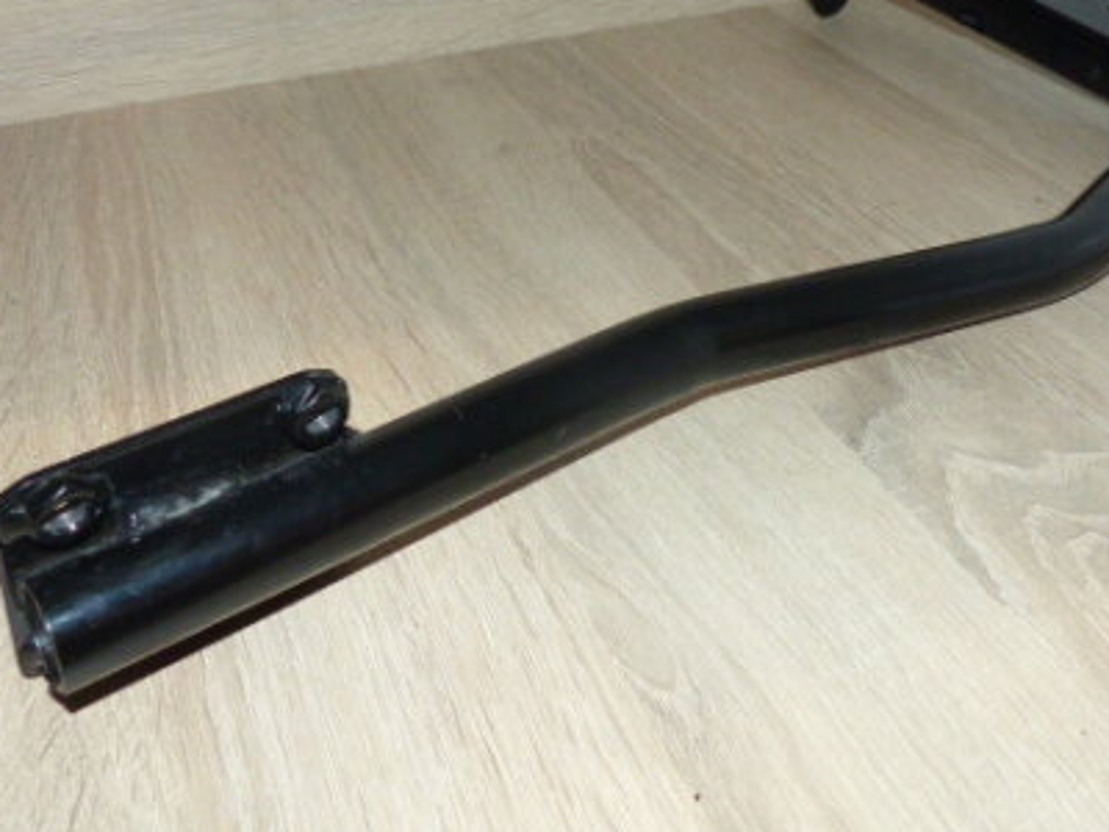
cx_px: 577
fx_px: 1249
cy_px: 250
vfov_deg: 36.3
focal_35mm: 39
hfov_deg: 47.9
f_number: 2.8
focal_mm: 4.5
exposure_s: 1/60
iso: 400
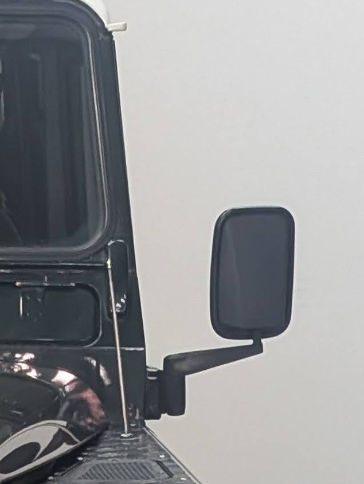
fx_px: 3316
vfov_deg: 8.3
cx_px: -409
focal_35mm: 237
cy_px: 535
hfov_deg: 6.1
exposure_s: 1/60
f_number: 1.68
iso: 190
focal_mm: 6.9
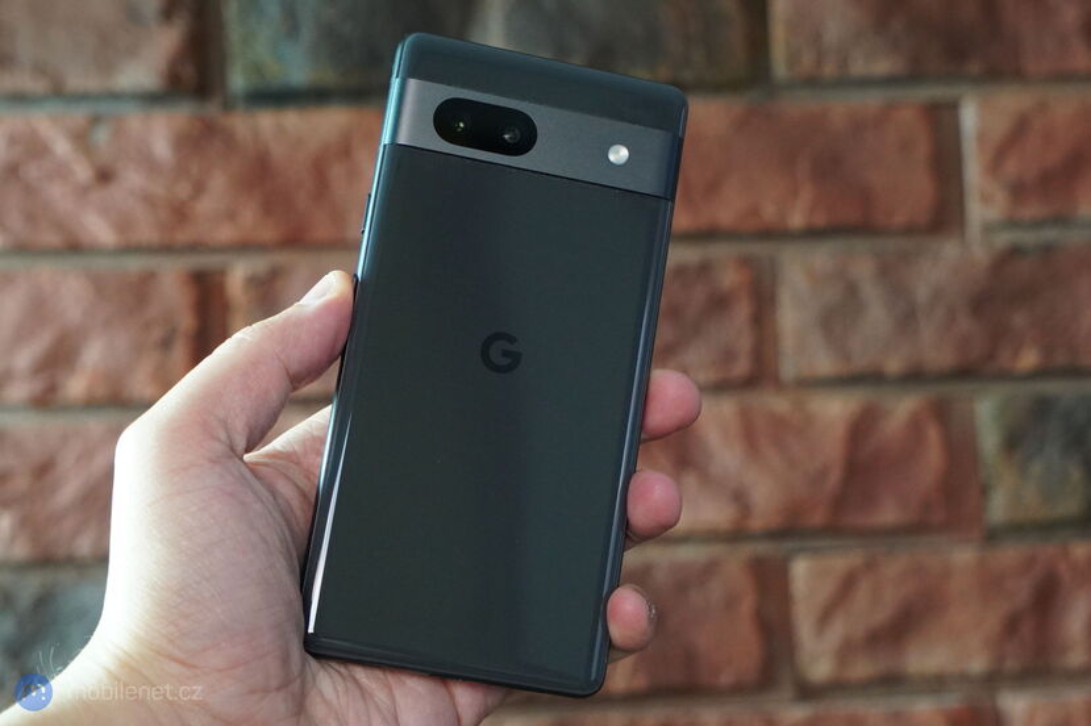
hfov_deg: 35.1
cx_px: 546
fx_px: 1727
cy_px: 363
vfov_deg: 23.8
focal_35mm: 57
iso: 2500
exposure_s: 1/160
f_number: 4.5
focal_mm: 38
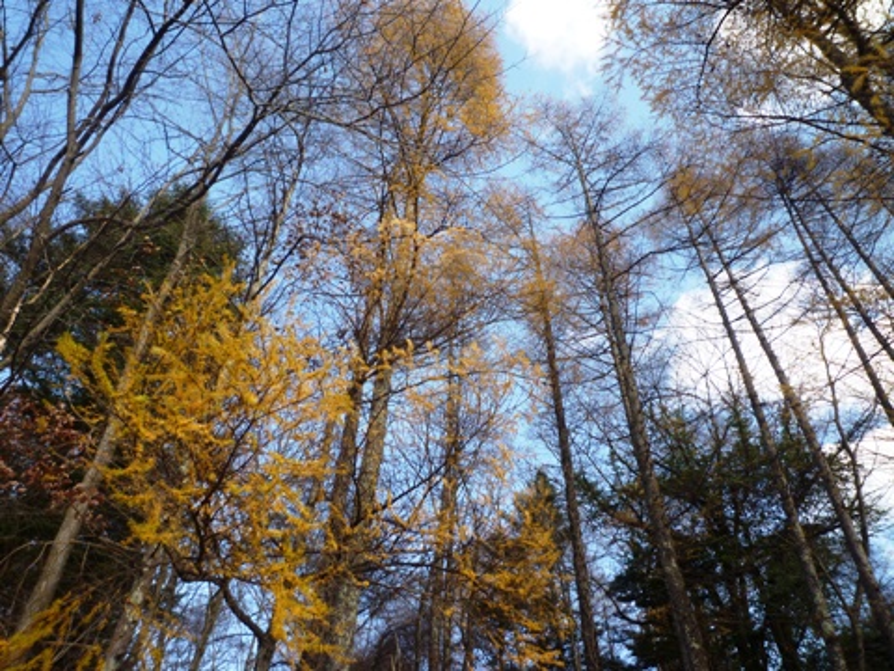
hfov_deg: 69.4
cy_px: 336
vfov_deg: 54.9
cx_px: 447
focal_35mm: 25
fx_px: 646
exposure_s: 1/250
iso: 80
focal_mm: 4.4
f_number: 2.8
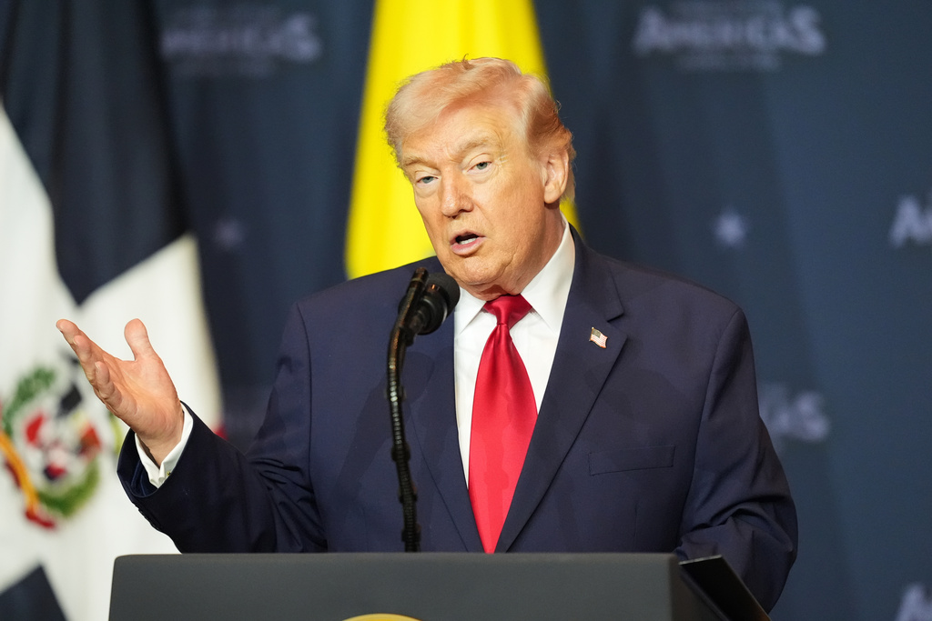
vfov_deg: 3.4
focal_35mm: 400
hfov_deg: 5.2
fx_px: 10356
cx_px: 466
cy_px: 310
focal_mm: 400
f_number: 3.2
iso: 6400
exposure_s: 1/940
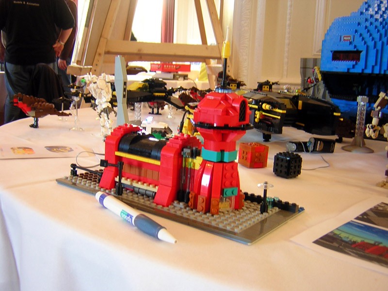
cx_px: 194
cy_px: 146
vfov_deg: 39.7
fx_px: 404
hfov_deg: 51.4
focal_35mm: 36
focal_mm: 4.7
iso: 125
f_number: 2.6
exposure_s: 1/3.6
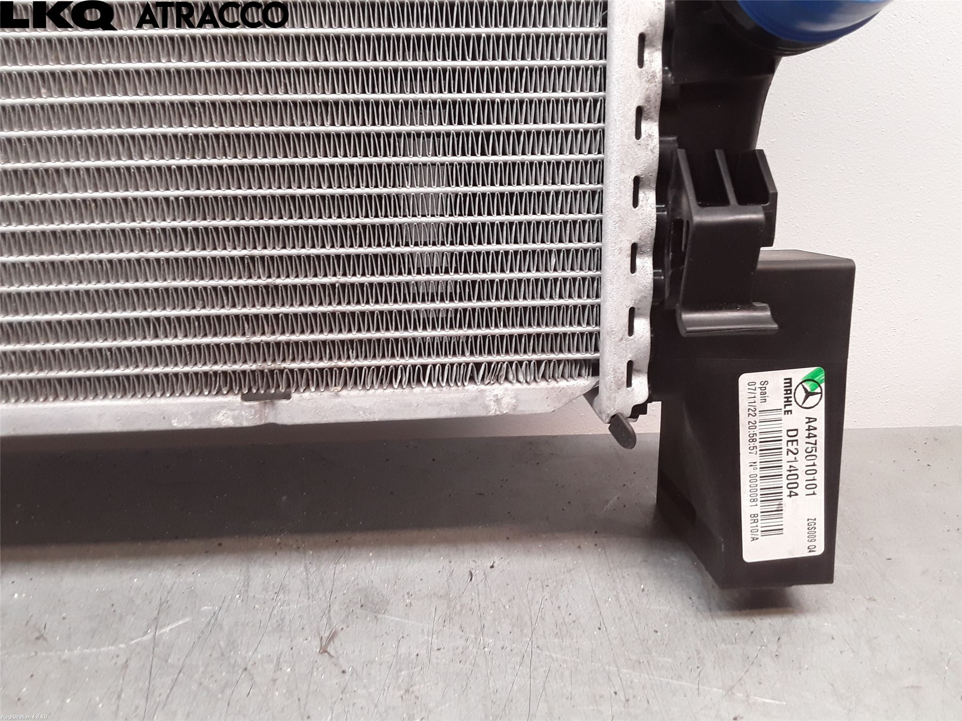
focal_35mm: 28
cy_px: 360
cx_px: 481
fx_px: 778
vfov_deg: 49.7
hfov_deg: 63.4
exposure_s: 1/50
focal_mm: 2.91
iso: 100
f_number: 1.9
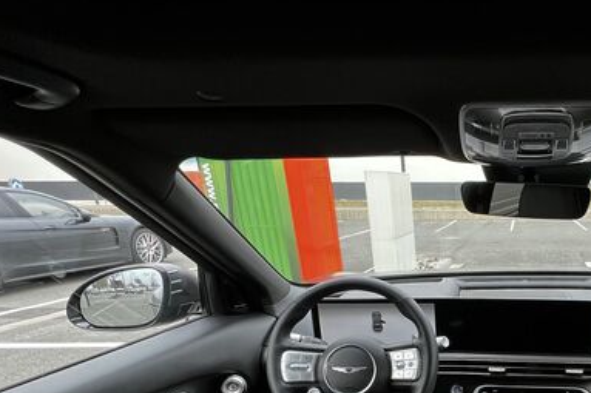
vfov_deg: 44.2
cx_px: 511
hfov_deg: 60.8
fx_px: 427
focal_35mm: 26
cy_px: 367
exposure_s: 1/99
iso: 64
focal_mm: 1.57
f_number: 1.8
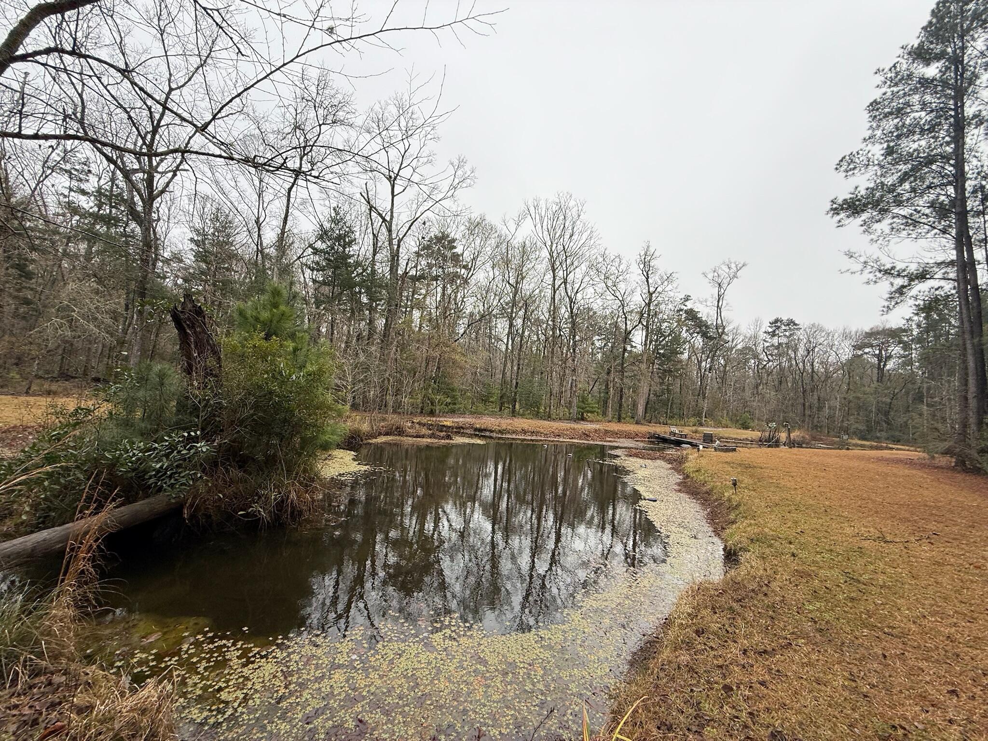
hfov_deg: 102.1
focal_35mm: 14
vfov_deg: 85.7
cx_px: 494
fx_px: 400
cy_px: 370
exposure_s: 1/281
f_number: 2.2
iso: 64
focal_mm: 2.22
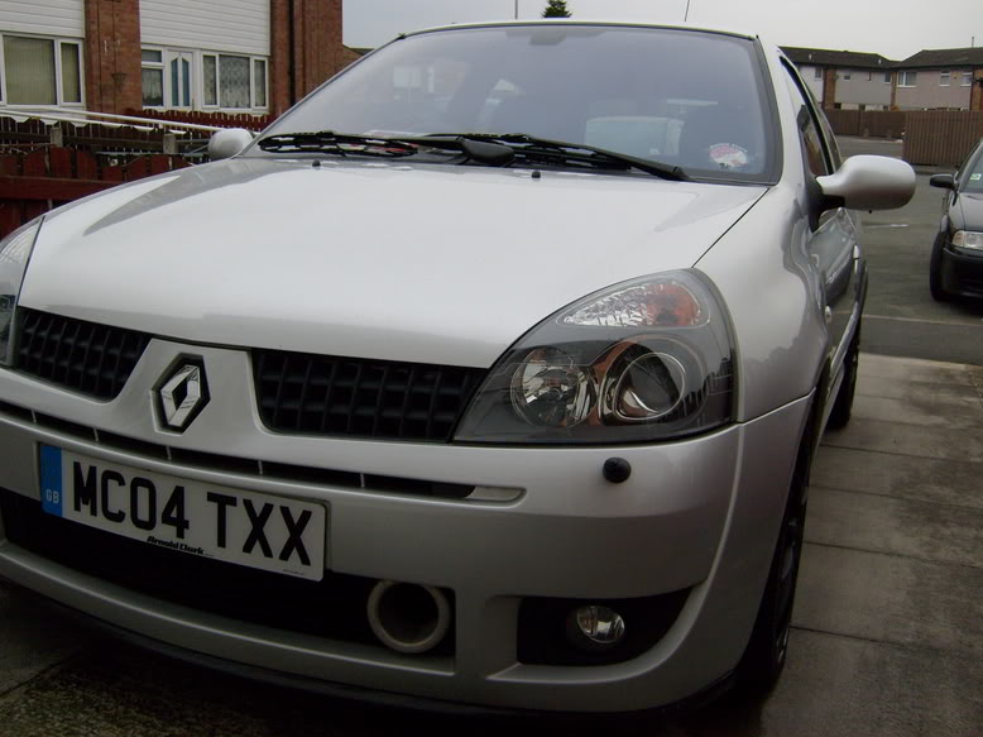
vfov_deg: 39.6
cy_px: 360
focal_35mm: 36
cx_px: 485
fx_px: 1022
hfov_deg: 51.4
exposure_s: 1/250
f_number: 2.8
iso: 80
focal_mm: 5.8
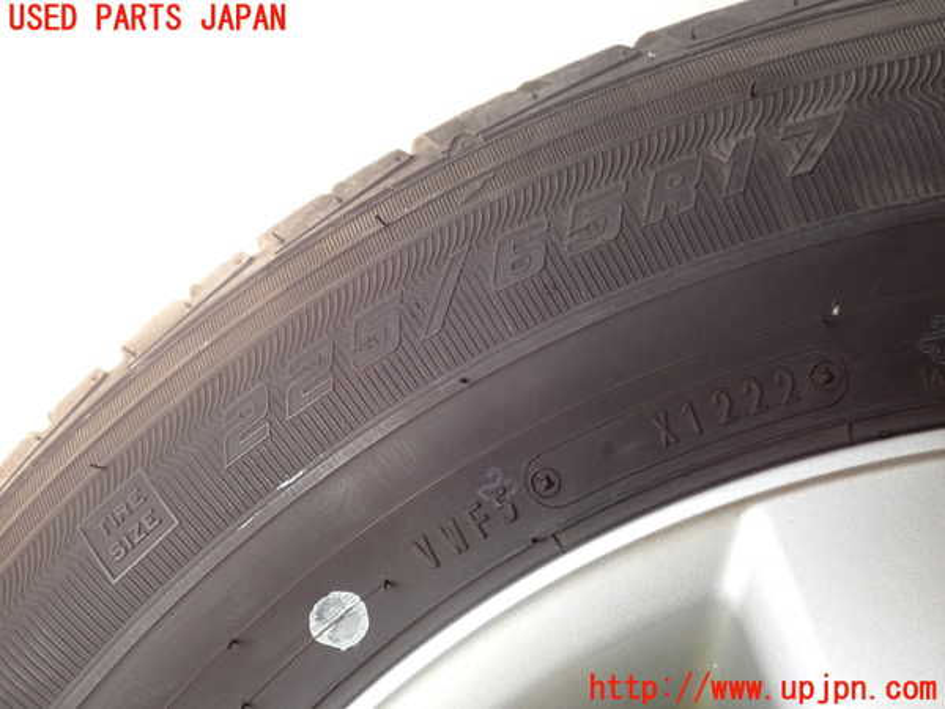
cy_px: 354
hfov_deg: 56.8
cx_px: 472
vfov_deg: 44.2
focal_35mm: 32
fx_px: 874
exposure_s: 1/125
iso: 250
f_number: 2.4
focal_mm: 5.79
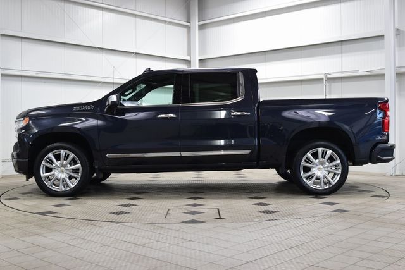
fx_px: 489
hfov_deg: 45.0
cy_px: 135
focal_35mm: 44
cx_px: 202
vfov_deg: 30.9
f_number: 6.3
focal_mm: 29
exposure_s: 1/15
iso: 500
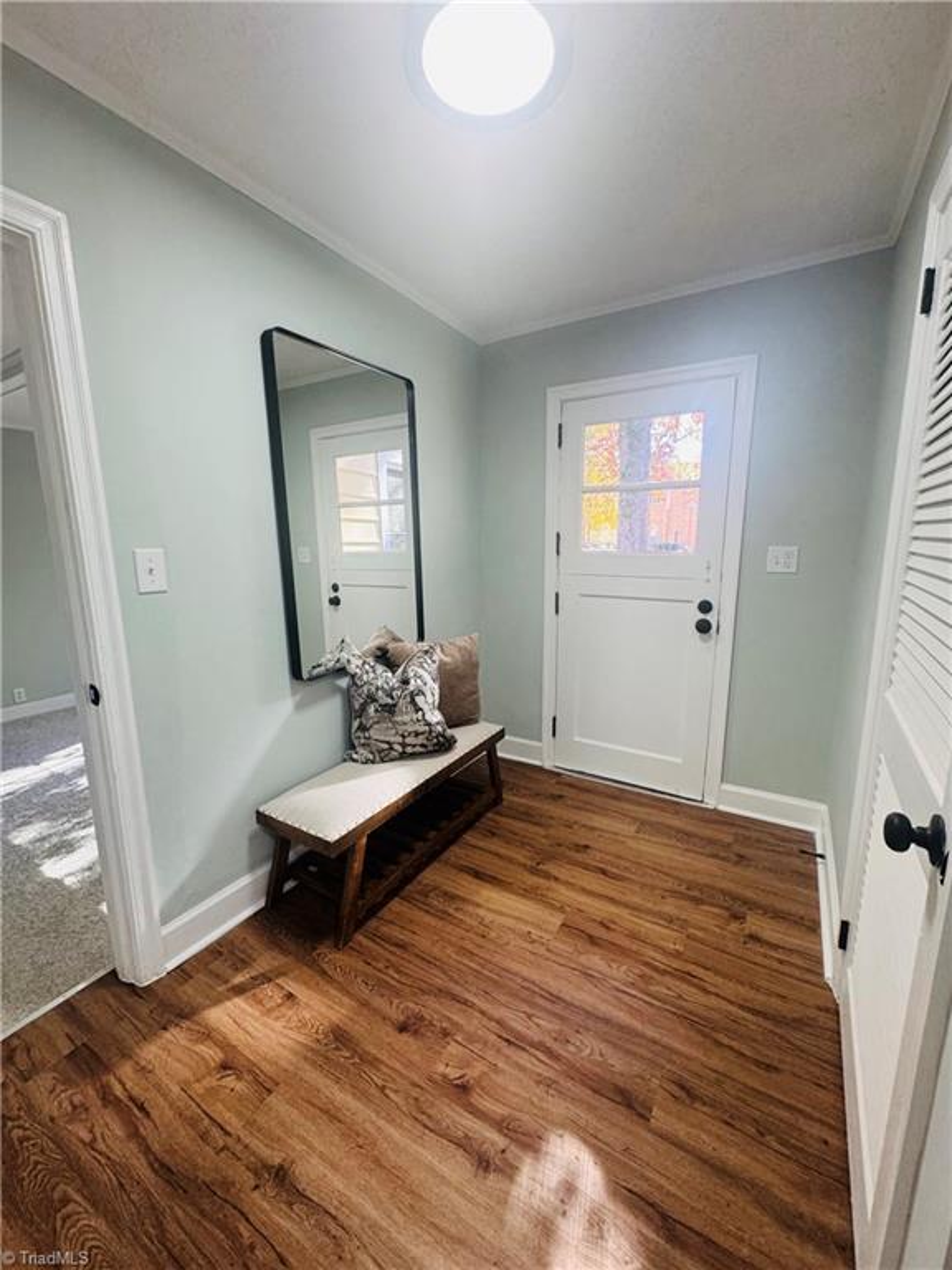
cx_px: 476
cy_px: 635
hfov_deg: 85.7
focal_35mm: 14
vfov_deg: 102.1
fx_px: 513
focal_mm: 2.22
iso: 200
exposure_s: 1/120
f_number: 2.2
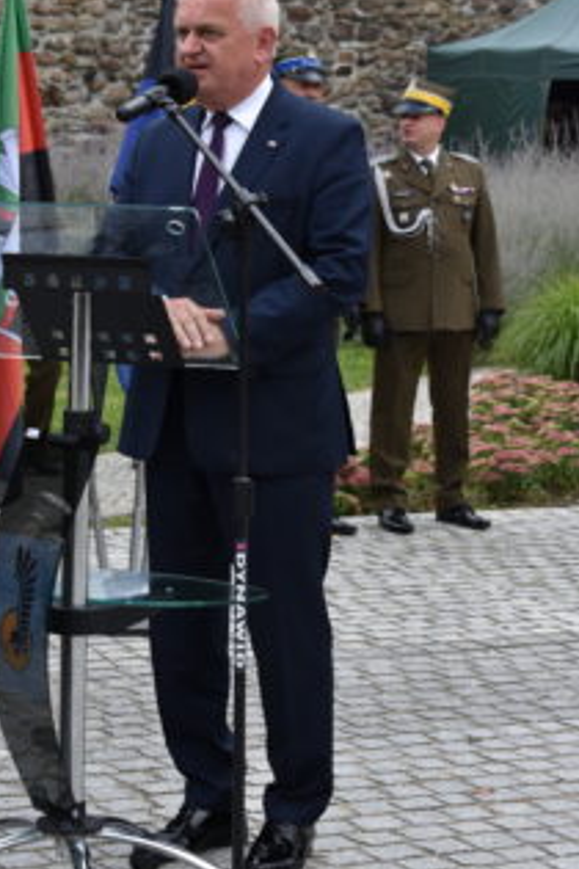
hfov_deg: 13.1
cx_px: 196
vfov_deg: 19.6
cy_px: 389
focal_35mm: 104
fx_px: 2509
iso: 500
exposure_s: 1/500
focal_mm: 52
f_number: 8
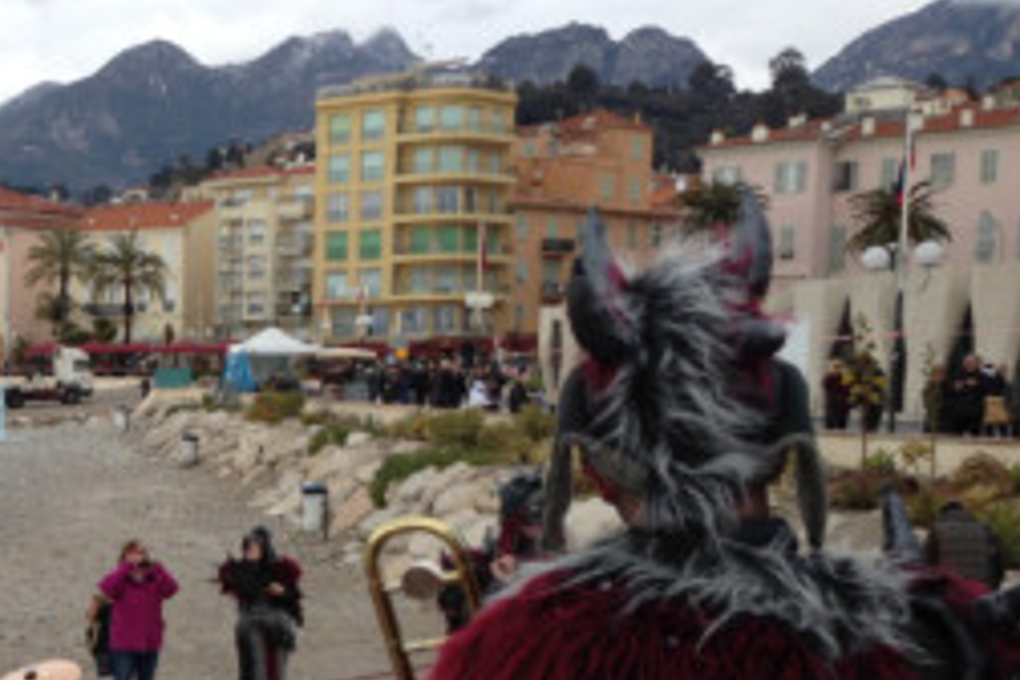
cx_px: 32
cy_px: 617
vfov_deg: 19.6
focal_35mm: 68
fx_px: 1927
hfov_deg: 28.1
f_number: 2.4
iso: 50
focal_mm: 4.13
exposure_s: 1/742
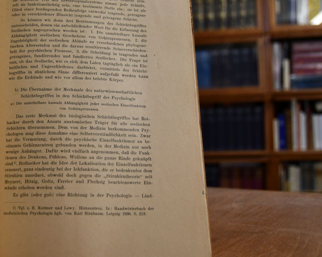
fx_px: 438
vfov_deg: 32.7
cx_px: 94
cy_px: 118
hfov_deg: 39.6
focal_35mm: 46
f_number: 3.5
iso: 800
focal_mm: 22
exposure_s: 1/160
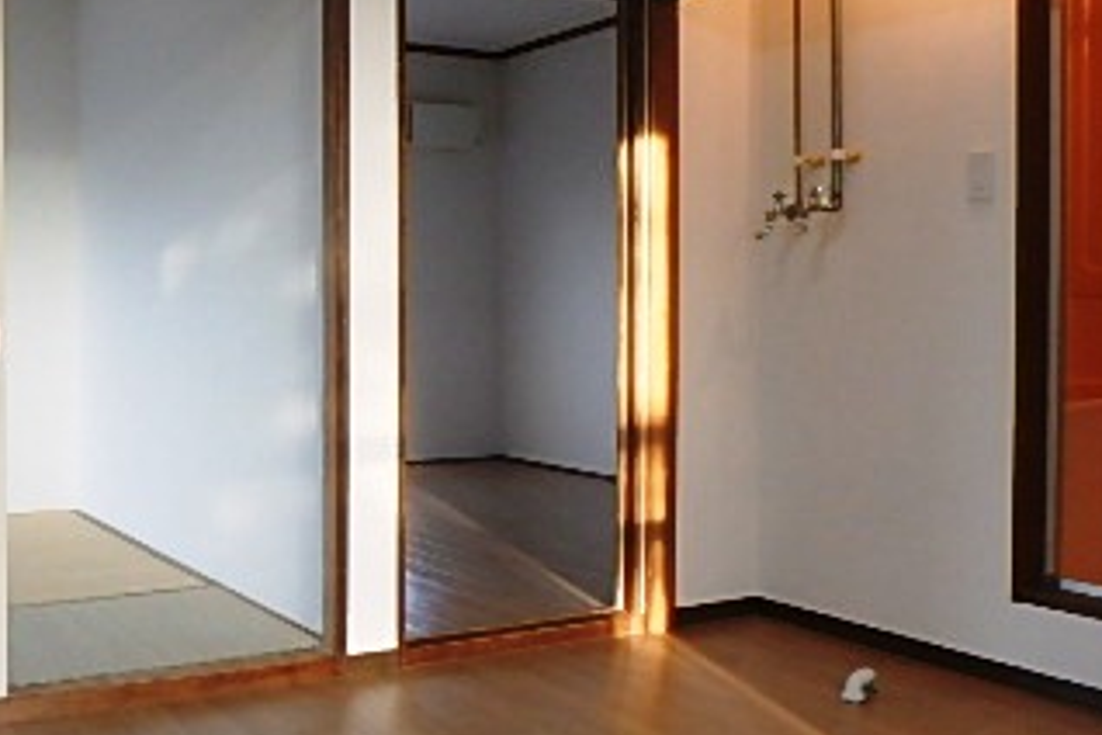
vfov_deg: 30.5
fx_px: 1347
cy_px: 374
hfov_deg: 44.2
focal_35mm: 44
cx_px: 430
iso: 200
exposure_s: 1/60
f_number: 3.5
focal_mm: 3.7
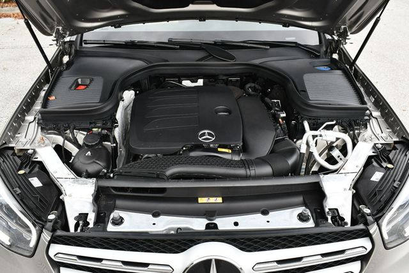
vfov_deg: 36.9
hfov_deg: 53.1
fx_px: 409
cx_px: 204
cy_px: 136
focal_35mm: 36
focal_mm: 18
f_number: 5.6
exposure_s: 1/250
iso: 250
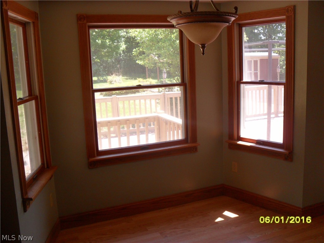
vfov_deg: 40.7
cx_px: 162
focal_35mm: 35
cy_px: 122
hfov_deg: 52.6
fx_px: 328
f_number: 3
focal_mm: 6.3
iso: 80
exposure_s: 1/90
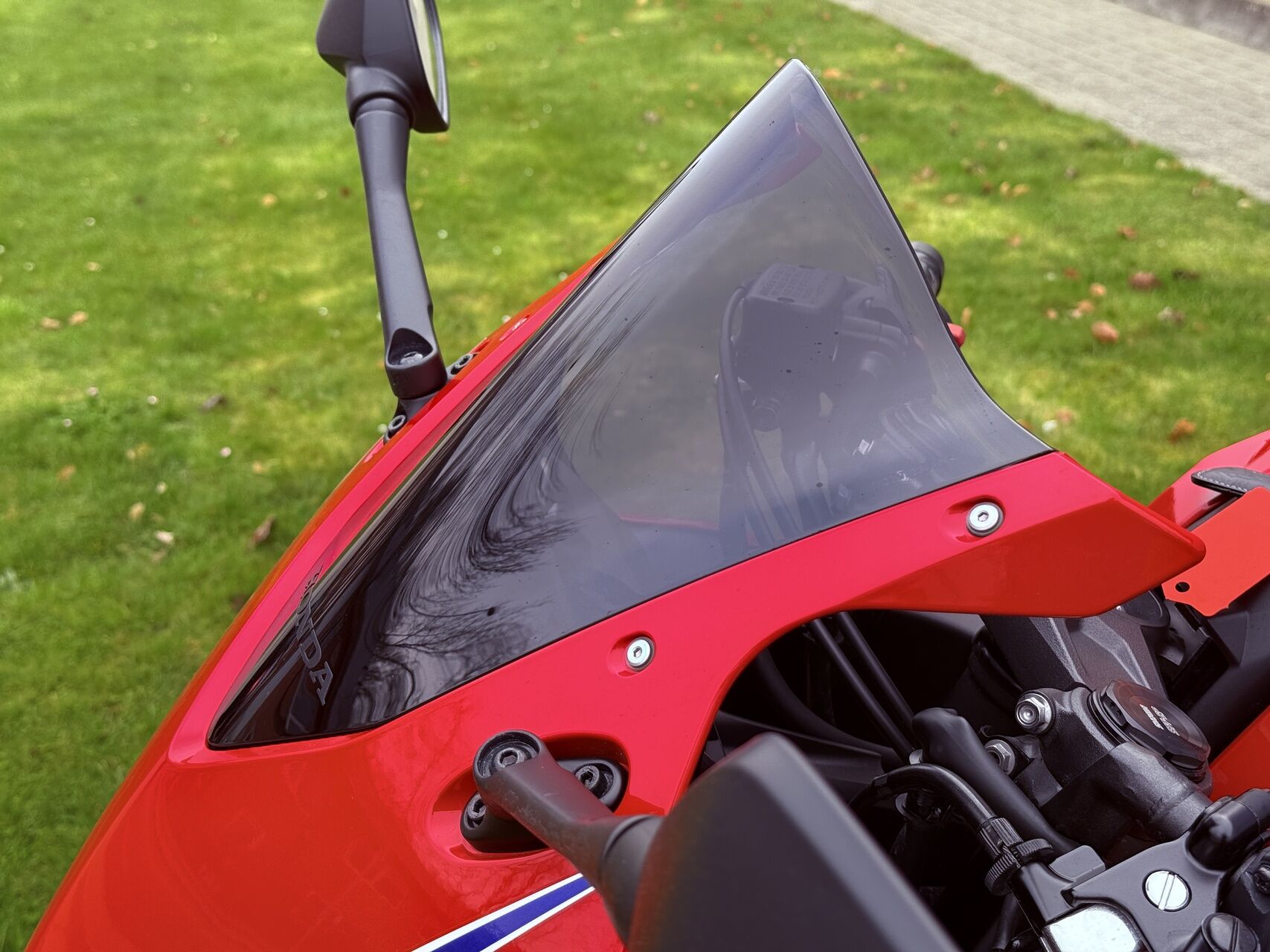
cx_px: 635
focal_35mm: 48
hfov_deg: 39.7
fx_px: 1761
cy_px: 476
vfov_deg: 30.3
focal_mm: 6.76
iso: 100
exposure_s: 1/557
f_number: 1.78
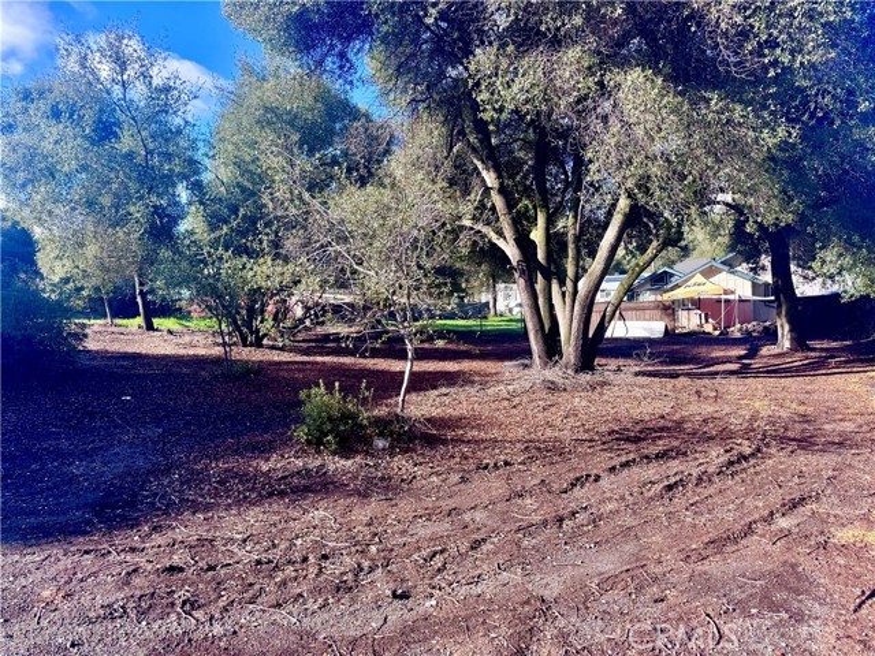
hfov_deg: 71.6
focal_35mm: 24
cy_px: 328
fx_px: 607
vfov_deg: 56.8
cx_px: 438
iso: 80
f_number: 1.78
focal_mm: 6.76
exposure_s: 1/980
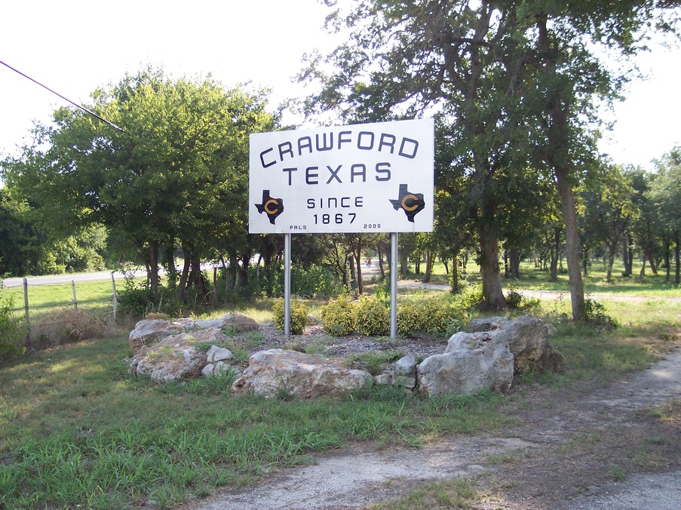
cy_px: 255
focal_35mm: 38
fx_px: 747
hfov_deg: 49.0
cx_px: 340
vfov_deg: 37.7
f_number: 2.8
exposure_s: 1/500
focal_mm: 8
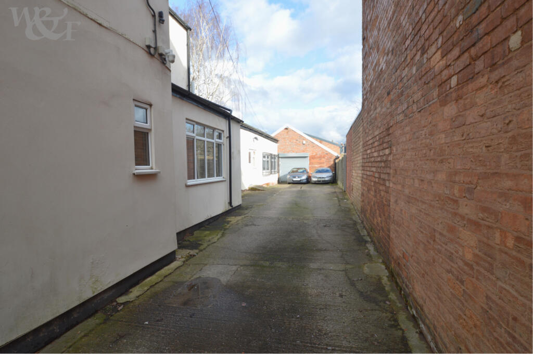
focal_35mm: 20
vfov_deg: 63.1
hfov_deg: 85.5
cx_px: 266
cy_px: 177
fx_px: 288
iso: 125
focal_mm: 13
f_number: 5.6
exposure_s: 1/125
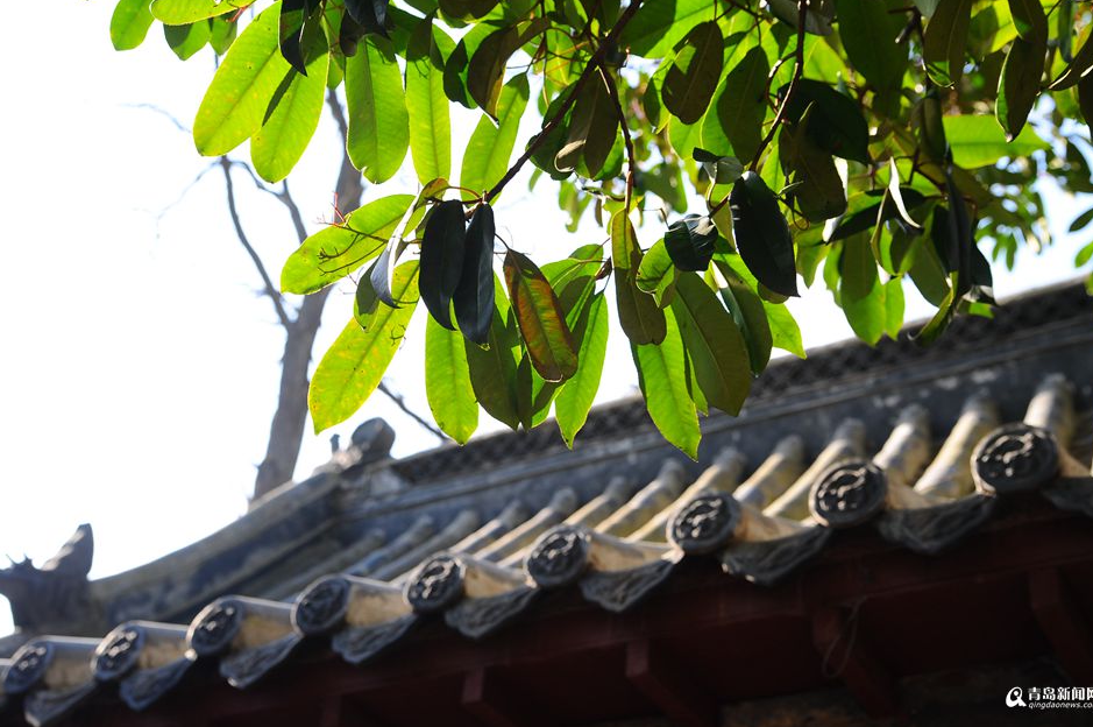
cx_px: 554
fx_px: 1486
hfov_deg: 40.4
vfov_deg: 27.5
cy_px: 356
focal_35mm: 49
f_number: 5.6
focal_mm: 46
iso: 250
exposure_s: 1/160
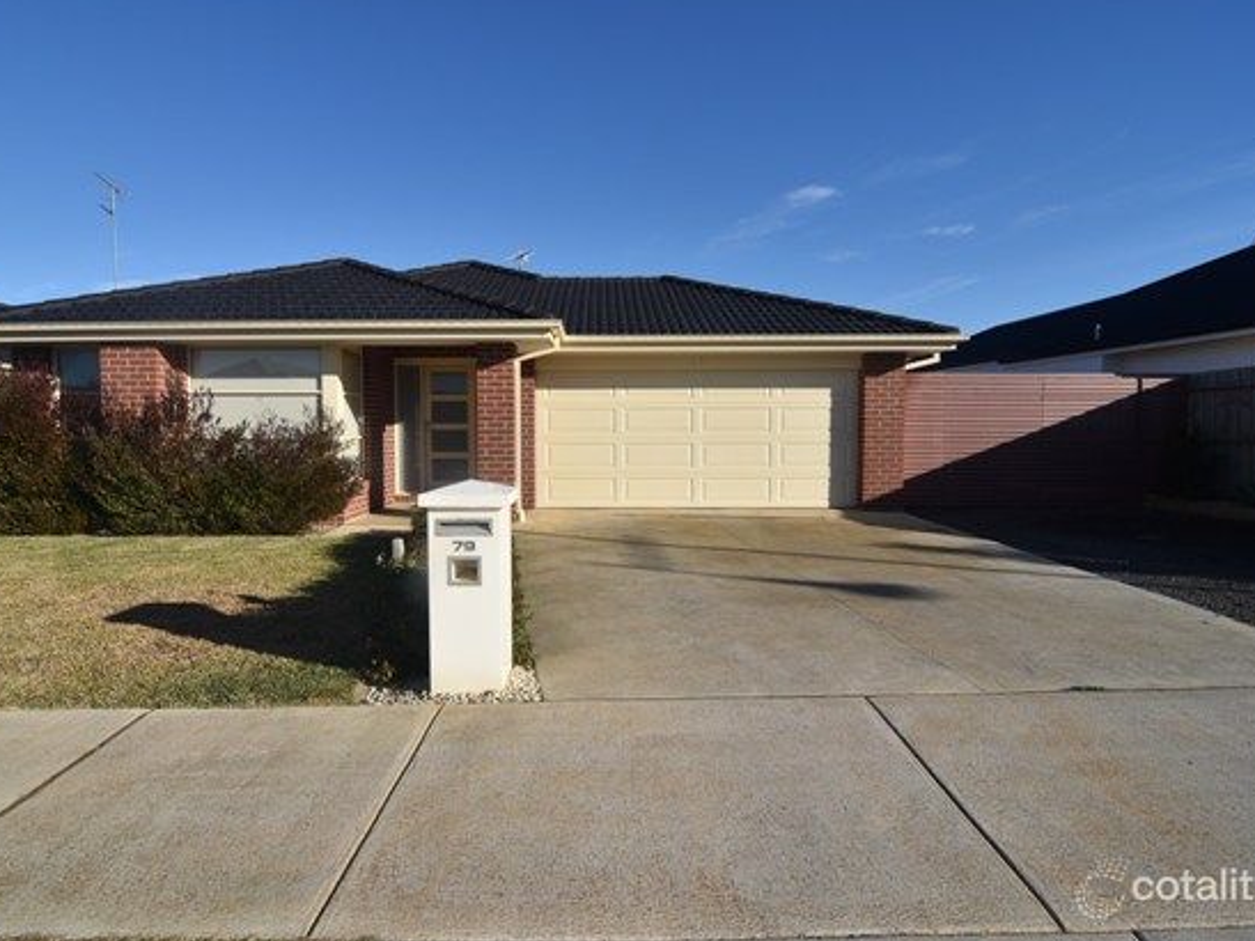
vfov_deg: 69.9
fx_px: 673
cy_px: 460
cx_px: 592
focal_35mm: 19
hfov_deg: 85.9
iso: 100
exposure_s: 1/200
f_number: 9
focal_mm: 11
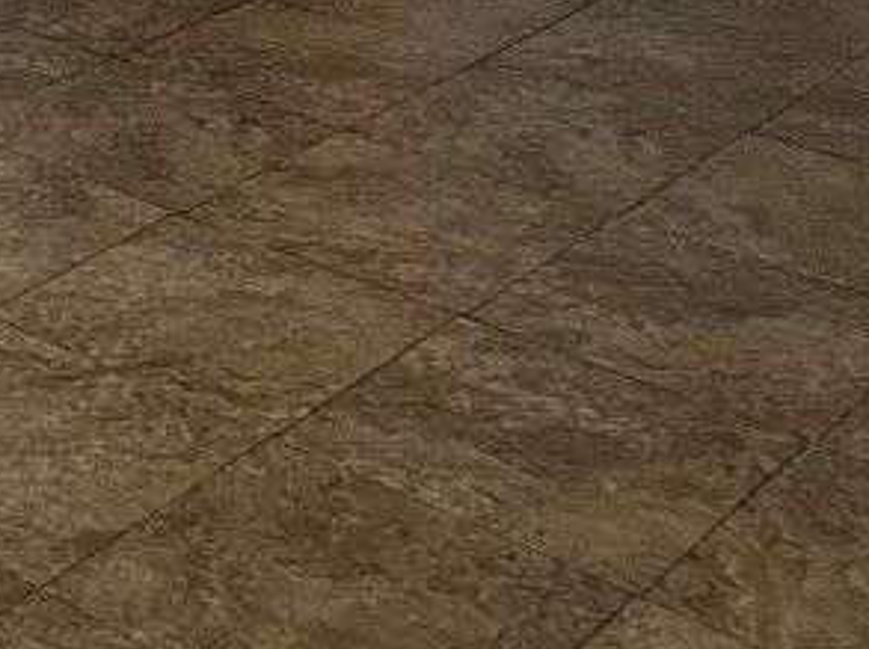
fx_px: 2282
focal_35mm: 91
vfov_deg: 14.6
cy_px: -439
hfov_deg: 19.6
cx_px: -308
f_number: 1.5
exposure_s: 1/60
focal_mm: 5.7
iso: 400
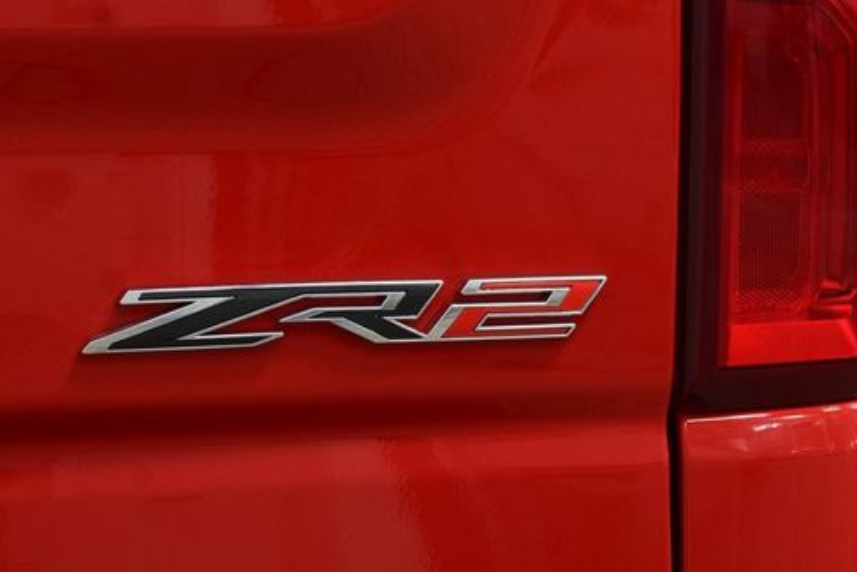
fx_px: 3286
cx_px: 355
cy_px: 298
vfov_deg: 9.9
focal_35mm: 138
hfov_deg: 14.9
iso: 1600
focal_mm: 70
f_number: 7.1
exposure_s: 1/30
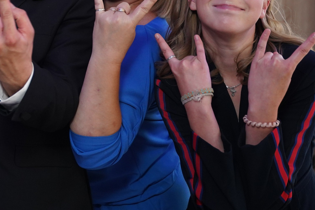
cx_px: -21
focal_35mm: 85
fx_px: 744
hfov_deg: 22.7
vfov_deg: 15.8
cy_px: -3
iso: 1600
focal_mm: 32
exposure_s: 1/160
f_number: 2.8
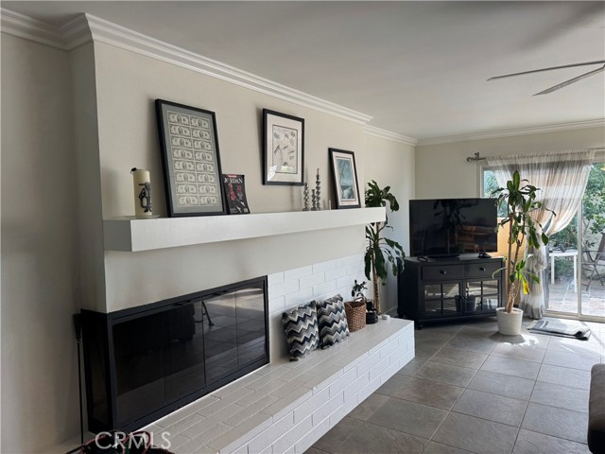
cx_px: 302
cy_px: 227
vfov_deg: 56.8
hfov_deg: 71.6
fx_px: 419
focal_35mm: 24
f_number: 1.78
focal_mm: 6.76
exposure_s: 1/120
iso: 64
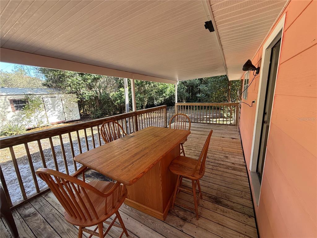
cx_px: 158
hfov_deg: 102.1
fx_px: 128
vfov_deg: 85.7
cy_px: 119
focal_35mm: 14
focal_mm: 2.22
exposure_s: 1/99
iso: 80
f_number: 2.2
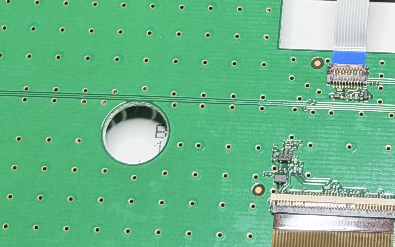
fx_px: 1862
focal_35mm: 173
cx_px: 360
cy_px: -52
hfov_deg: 12.0
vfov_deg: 7.5
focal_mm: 6.76
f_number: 1.78
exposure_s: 1/97
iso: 100
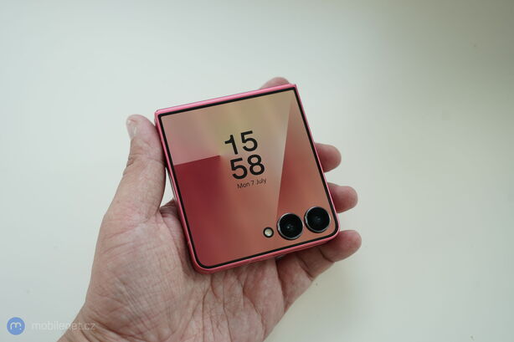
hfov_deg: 43.6
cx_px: 257
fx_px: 642
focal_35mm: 45
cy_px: 171
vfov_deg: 29.8
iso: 200
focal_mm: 45
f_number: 4
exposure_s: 1/125
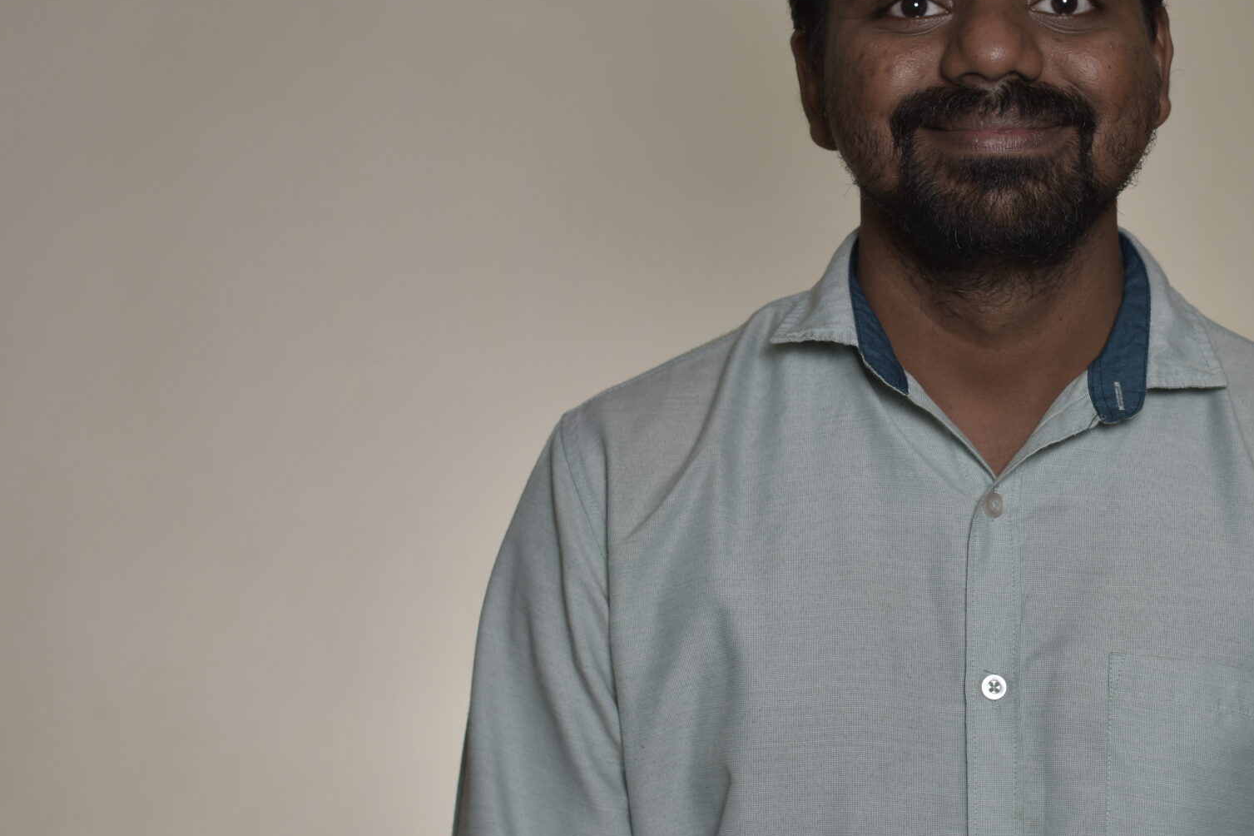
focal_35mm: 85
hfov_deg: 23.5
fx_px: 2960
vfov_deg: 16.0
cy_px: 313
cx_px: 1038
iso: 320
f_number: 6.3
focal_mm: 50
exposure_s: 1/200
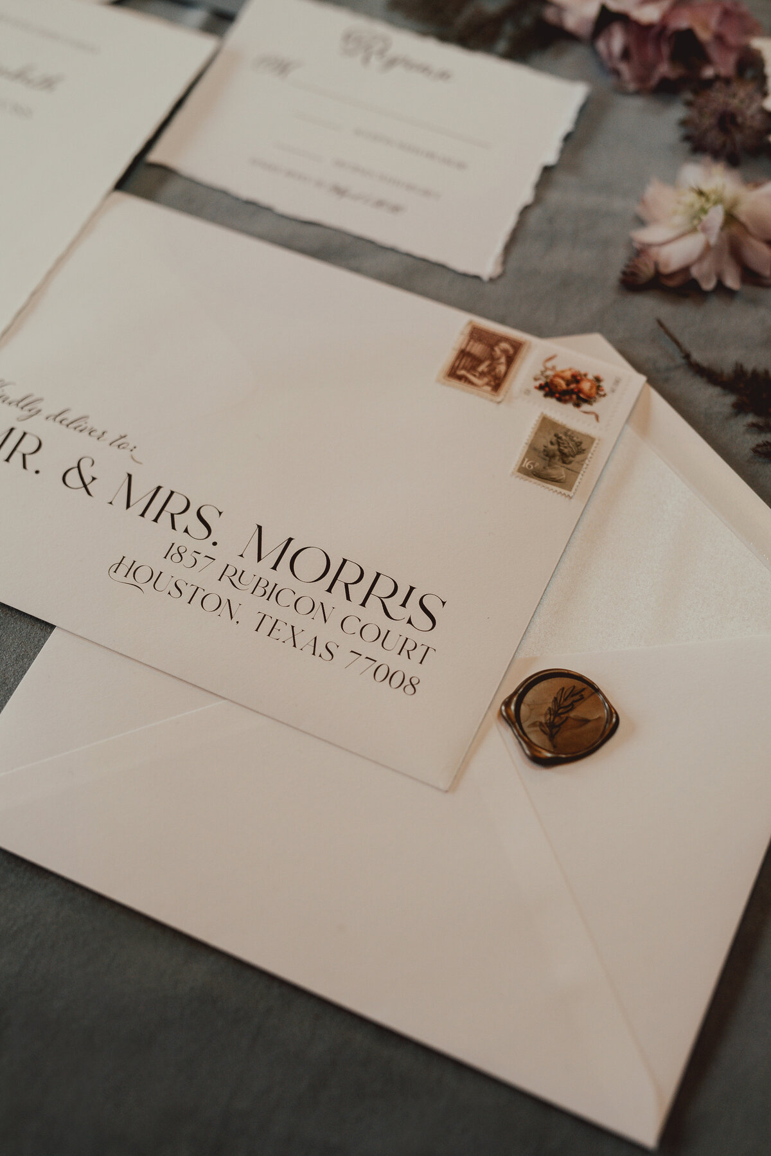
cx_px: 386
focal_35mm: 50
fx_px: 1605
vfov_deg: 39.6
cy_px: 578
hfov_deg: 27.0
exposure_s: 1/200
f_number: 2.8
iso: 1000
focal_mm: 50
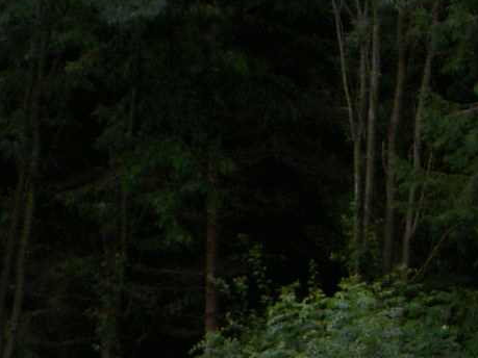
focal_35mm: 579
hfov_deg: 3.4
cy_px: 712
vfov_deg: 2.6
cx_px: 316
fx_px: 7993
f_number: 4.9
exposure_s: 1/320
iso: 50
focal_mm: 24
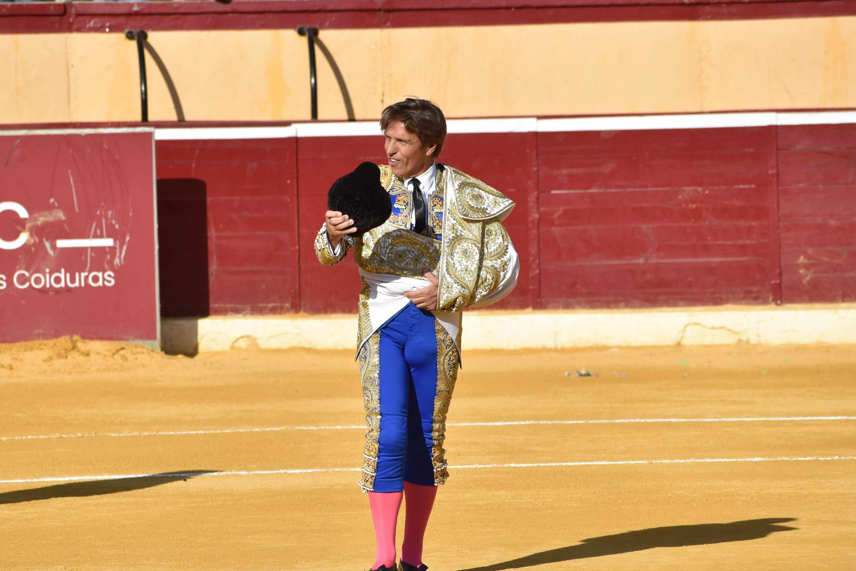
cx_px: 345
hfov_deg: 6.0
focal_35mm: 346
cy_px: 322
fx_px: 8226
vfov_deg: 4.0
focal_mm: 170
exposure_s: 1/2500
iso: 400
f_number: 6.3
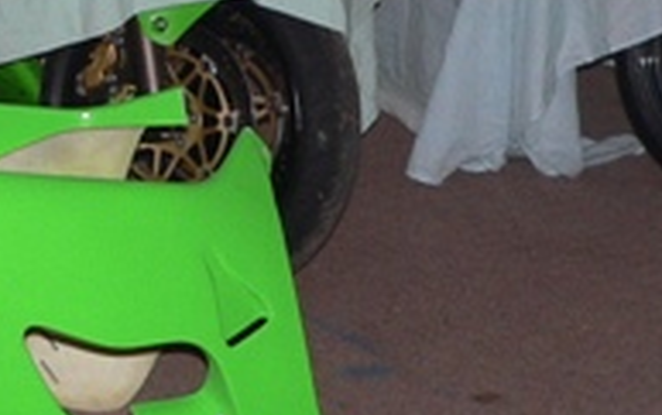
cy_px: -216
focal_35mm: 152
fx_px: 2745
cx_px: -120
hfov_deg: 13.4
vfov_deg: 8.4
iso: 150
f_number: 2.8
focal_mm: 6
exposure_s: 1/60
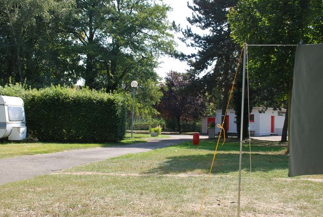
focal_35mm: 50
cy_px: 91
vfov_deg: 27.1
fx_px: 450
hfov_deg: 39.5
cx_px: 151
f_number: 5.6
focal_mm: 28
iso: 100
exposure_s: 1/200
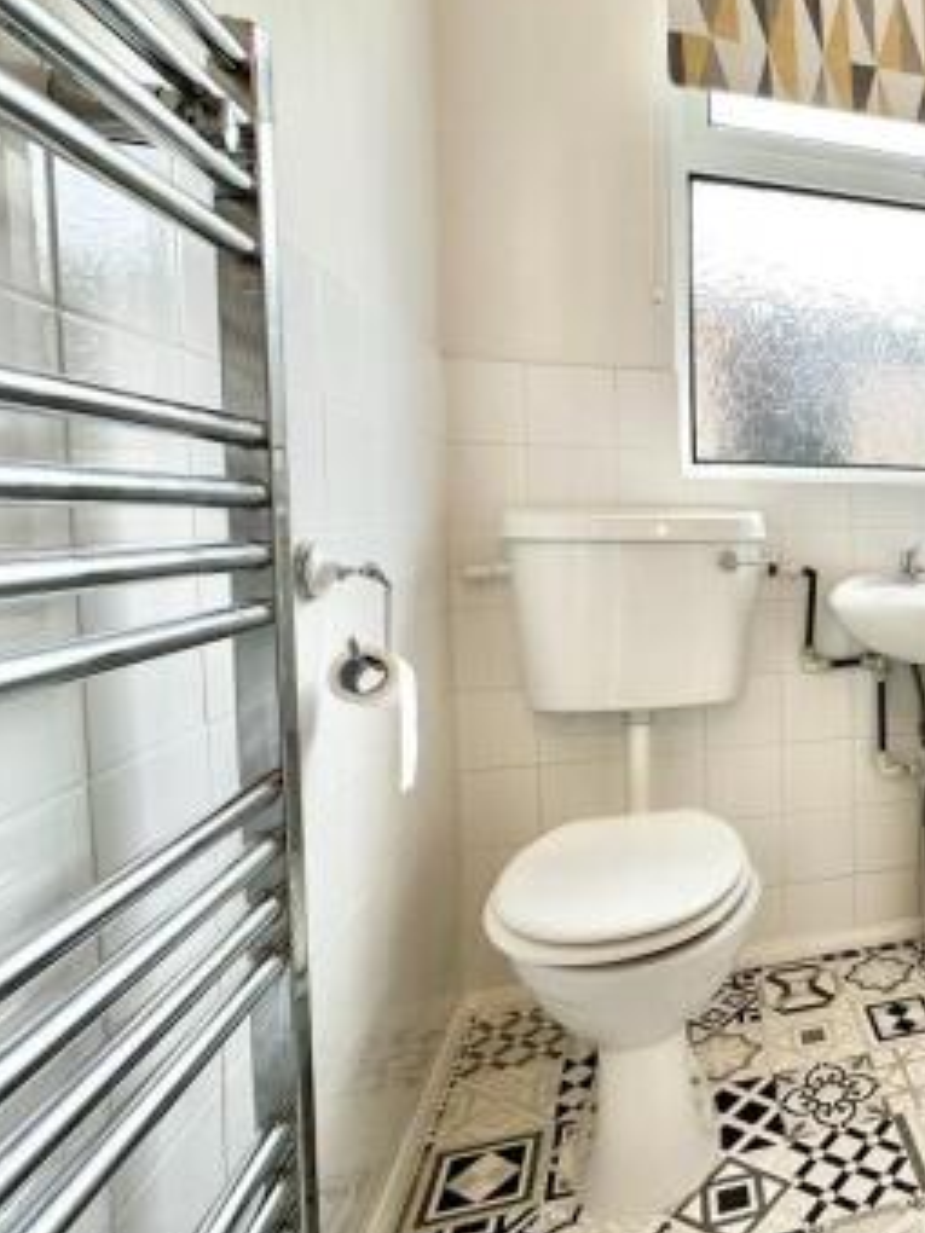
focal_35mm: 24
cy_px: 575
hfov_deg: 45.2
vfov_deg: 71.5
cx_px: 981
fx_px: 855
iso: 64
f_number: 2.2
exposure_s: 1/100
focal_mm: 2.22
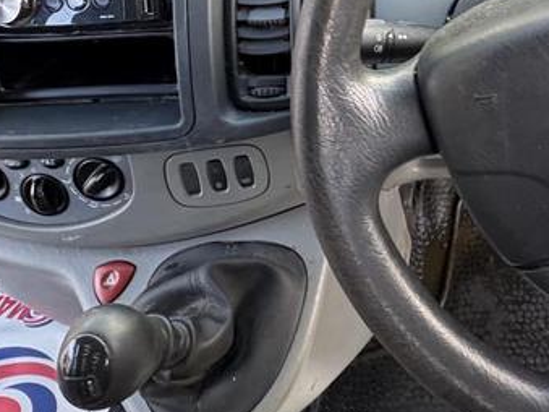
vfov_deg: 33.5
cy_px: -45
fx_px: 587
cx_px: 471
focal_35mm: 37
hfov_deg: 46.3
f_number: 2.2
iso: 200
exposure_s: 1/95
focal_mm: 2.22
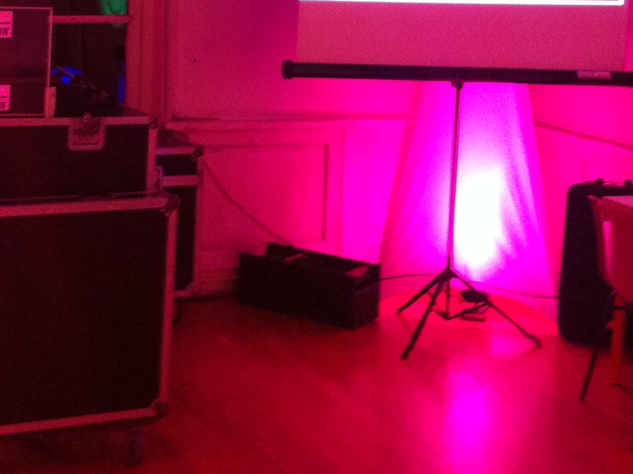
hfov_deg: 24.6
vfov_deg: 18.2
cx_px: 193
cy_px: 16
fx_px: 1444
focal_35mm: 79
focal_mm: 3.85
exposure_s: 1/15
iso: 320
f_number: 2.8
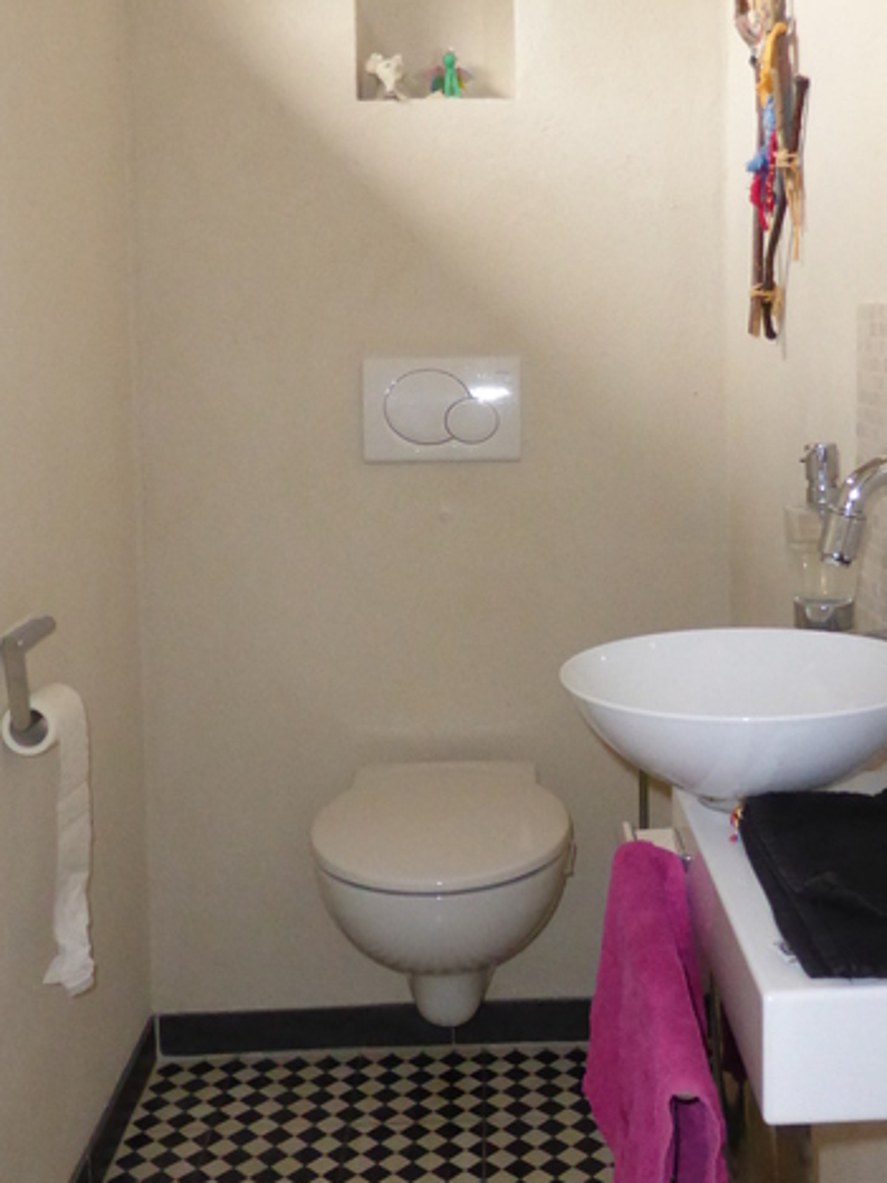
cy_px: 442
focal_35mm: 41
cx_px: 538
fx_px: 1401
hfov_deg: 35.0
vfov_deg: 45.4
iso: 800
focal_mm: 4.3
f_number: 3.3
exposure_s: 1/60
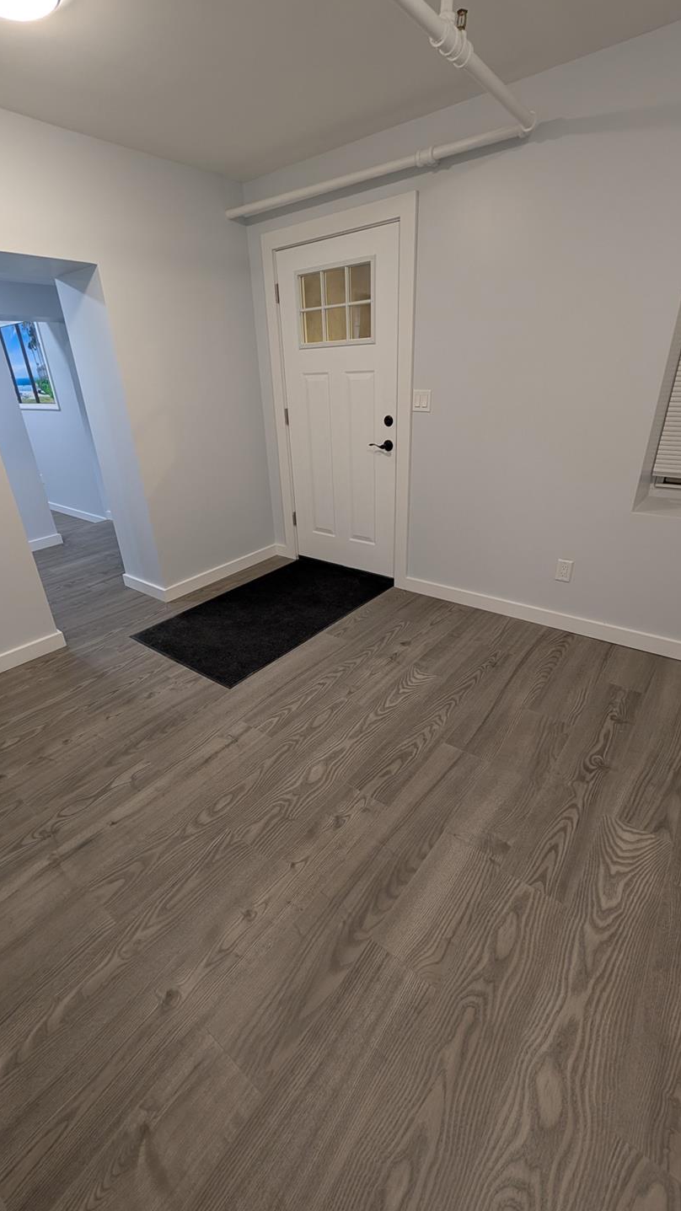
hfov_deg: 74.3
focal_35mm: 14
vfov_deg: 106.8
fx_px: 450
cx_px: 335
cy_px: 604
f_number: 1.7
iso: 63
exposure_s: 1/24
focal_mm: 2.02
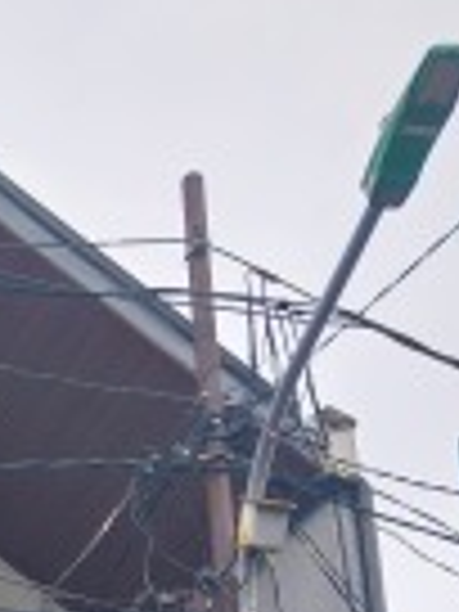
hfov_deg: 15.3
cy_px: 994
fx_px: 1556
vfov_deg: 18.8
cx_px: -254
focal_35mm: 88
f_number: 1.8
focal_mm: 4
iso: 20
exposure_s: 1/289
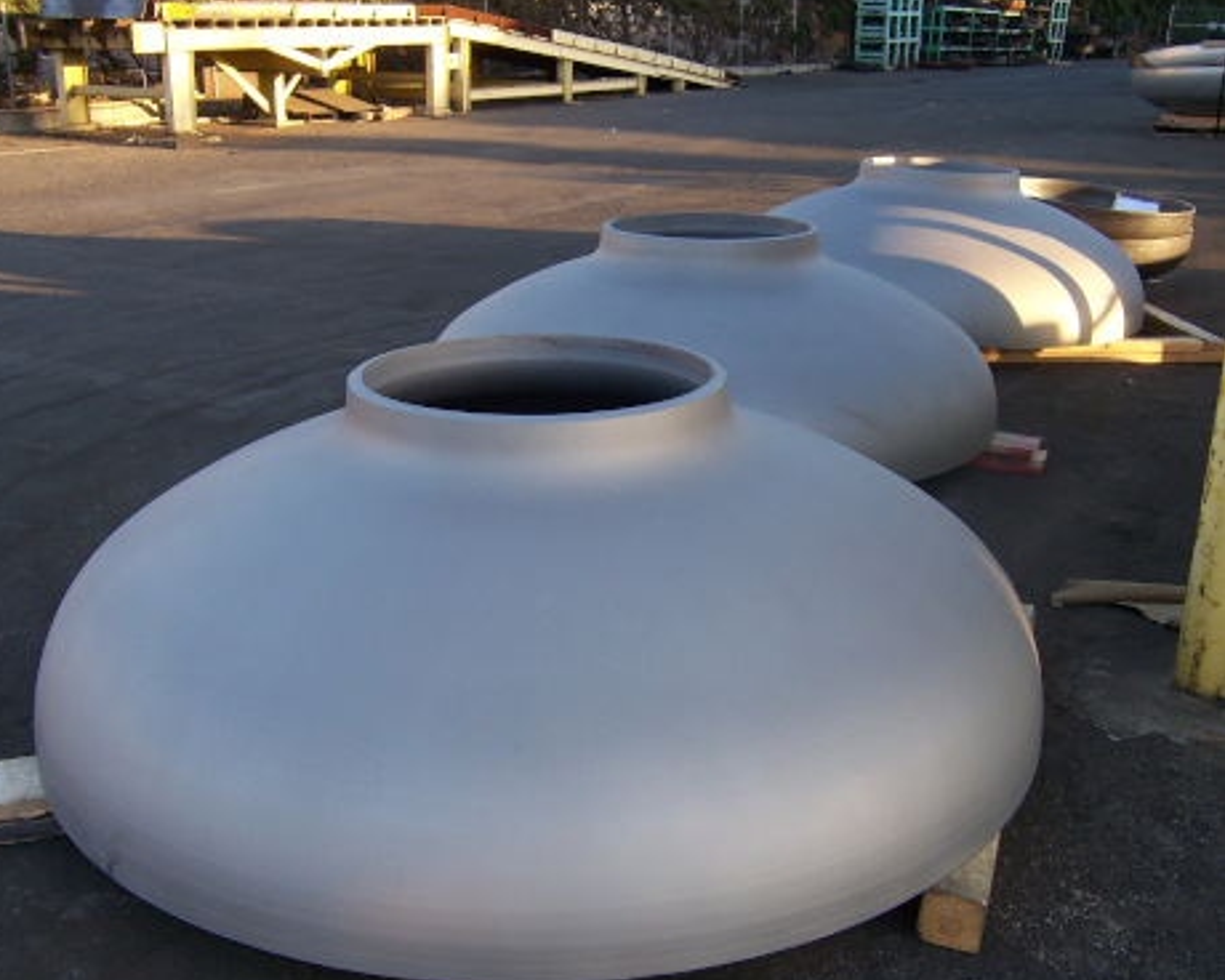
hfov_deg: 51.5
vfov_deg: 42.2
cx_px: 562
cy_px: 491
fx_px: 1269
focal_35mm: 35
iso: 80
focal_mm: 5.5
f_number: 3.4
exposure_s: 1/90
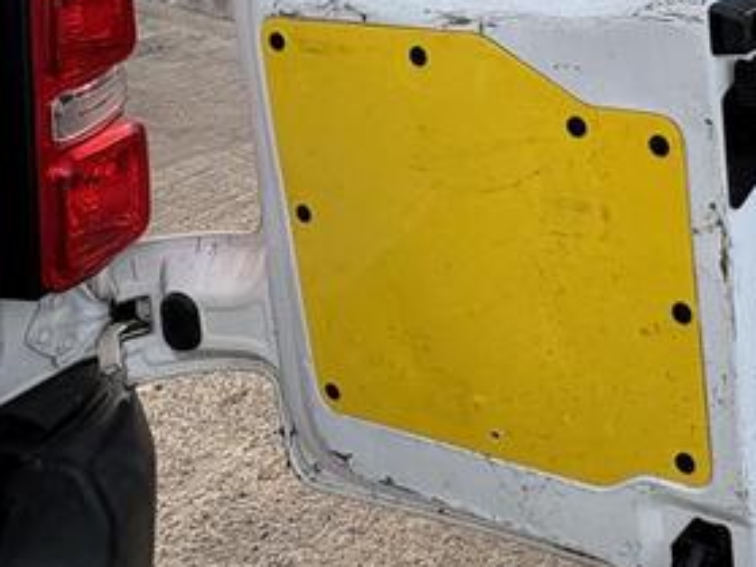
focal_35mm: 45
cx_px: 734
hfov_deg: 38.0
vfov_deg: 28.1
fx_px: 982
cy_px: -114
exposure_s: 1/233
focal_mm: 2.22
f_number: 2.2
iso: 40
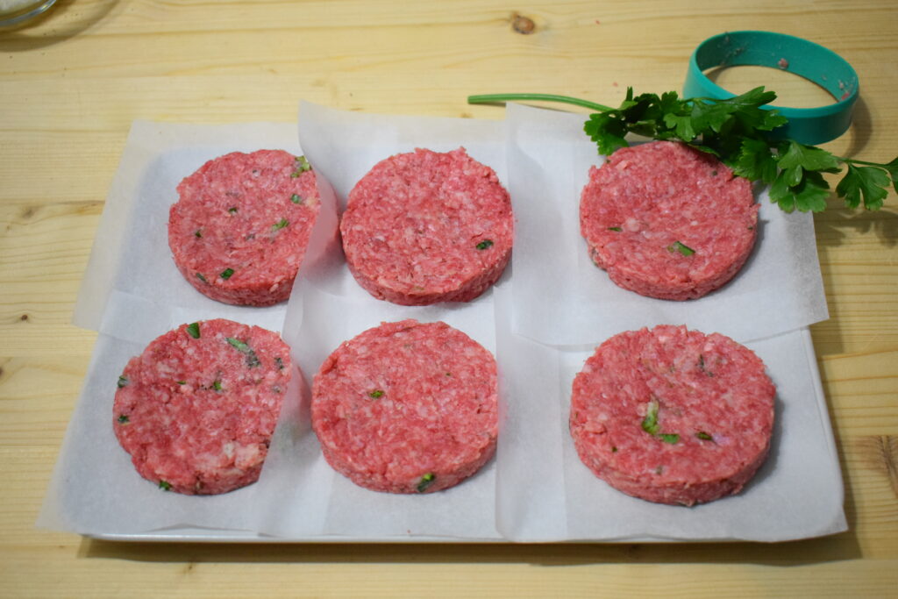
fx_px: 1010
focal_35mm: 40
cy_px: 300
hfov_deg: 47.9
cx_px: 449
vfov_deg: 33.0
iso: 3200
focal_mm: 27
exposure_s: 1/60
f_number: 4
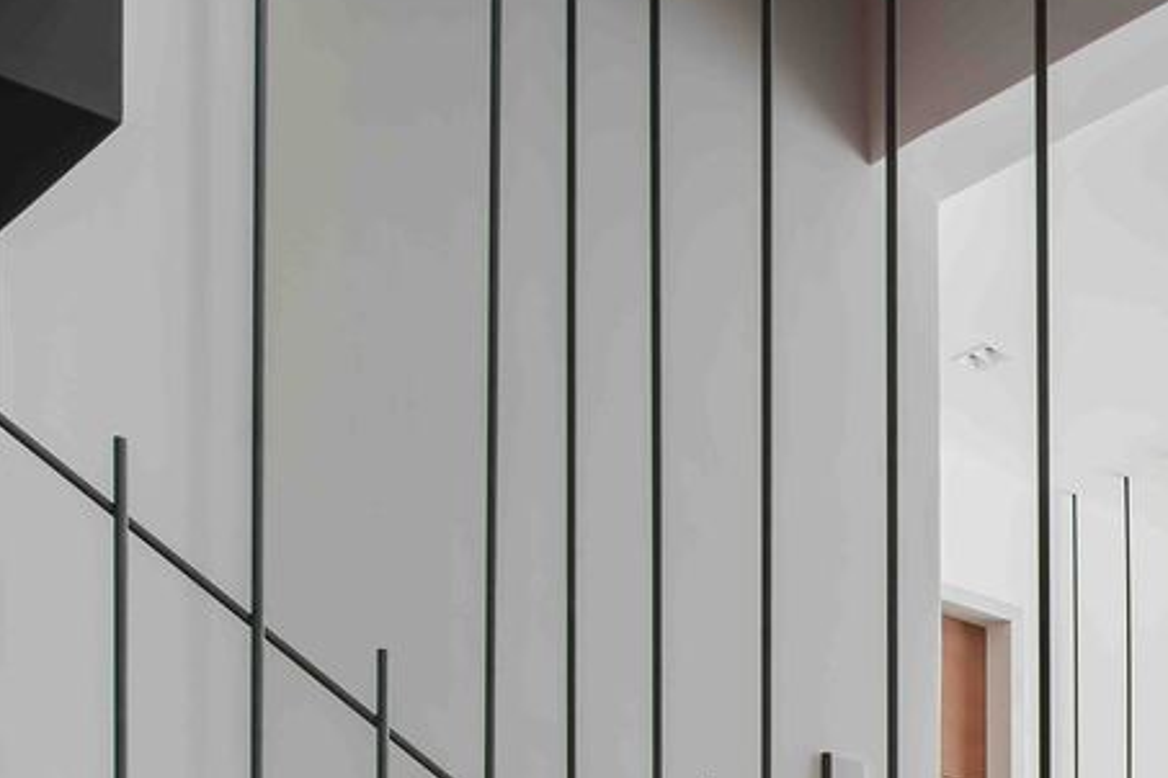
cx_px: 1434
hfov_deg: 31.0
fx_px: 1719
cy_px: 1249
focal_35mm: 53
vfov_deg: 20.7
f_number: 14
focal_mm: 16
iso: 100
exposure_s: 1
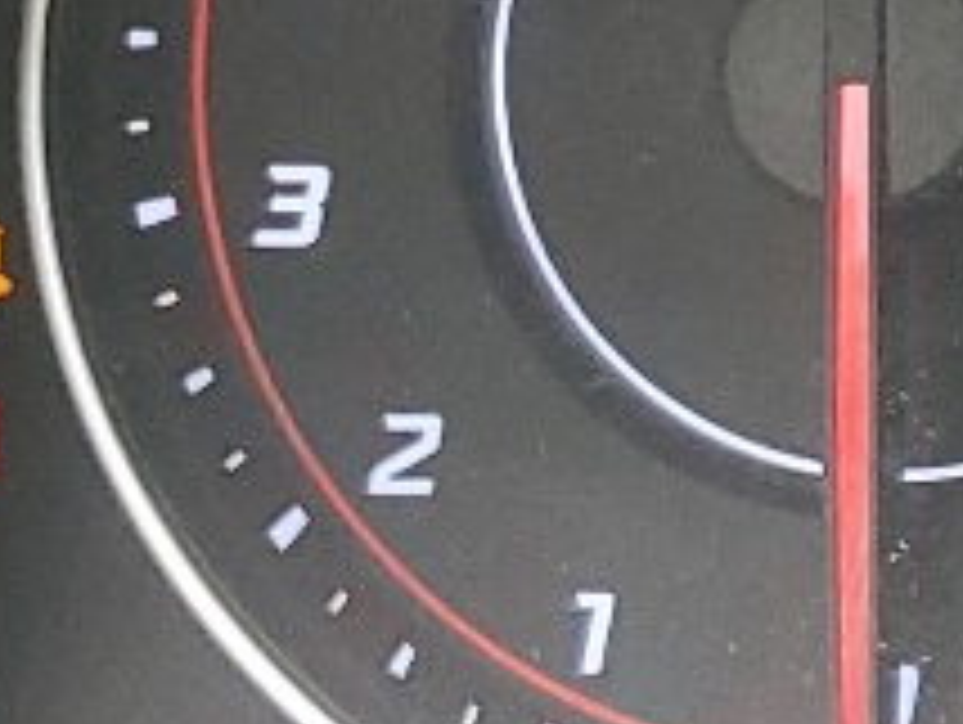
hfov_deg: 9.0
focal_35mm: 194
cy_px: 130
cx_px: 2457
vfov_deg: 7.7
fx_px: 5403
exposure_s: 1/120
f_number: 1.5
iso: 86
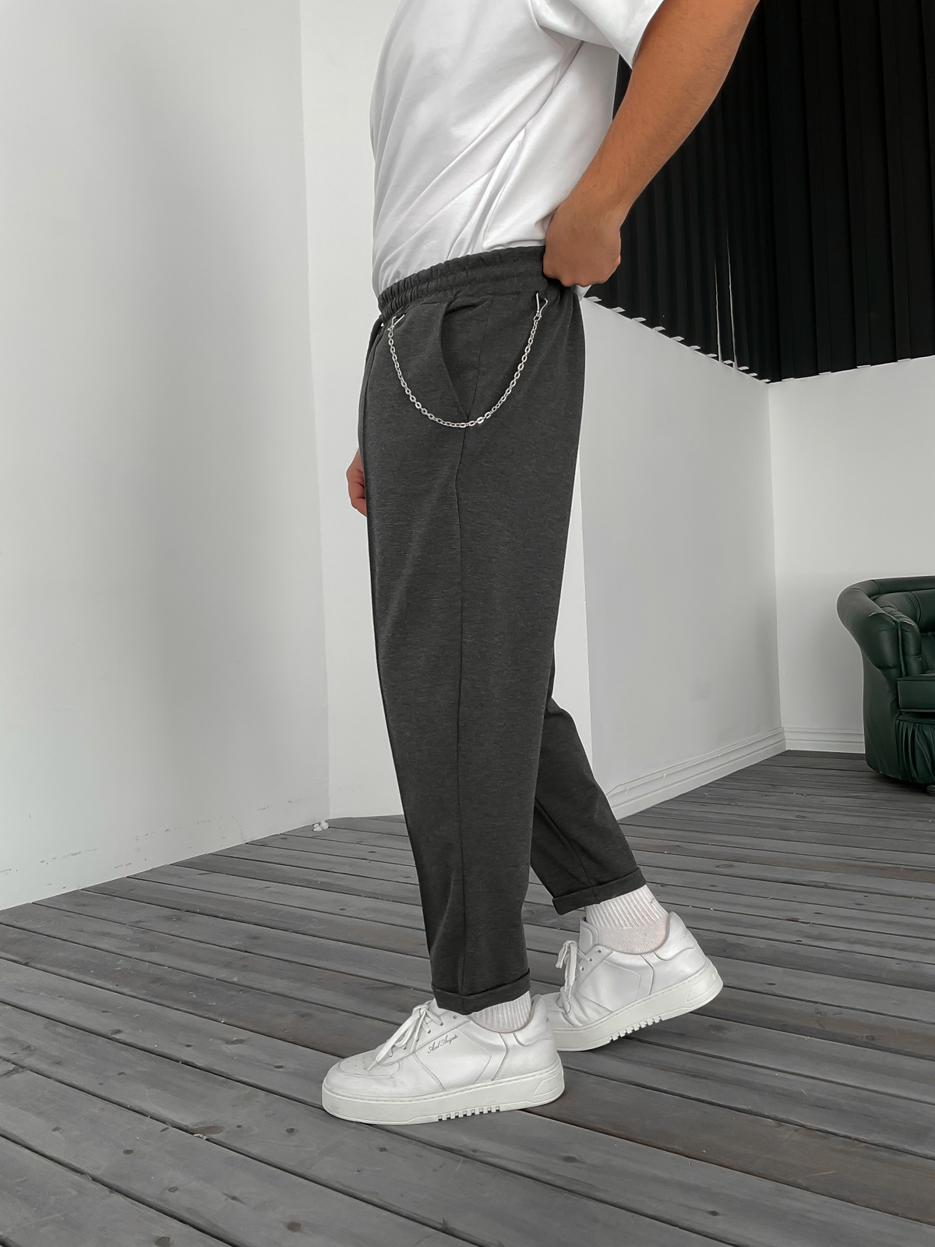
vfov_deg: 61.7
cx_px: 468
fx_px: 1044
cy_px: 624
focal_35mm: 29
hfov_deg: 48.2
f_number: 1.8
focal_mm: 3
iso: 25
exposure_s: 1/120
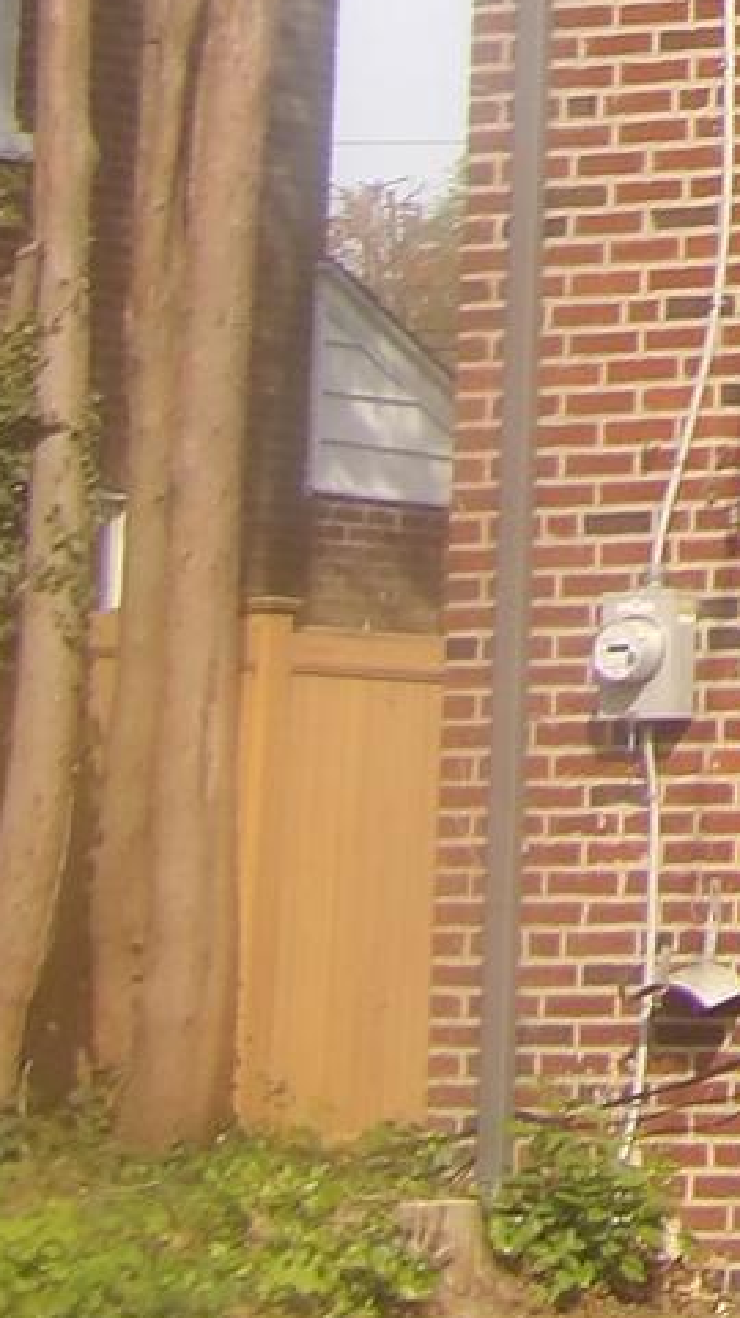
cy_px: -614
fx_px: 6324
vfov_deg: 11.4
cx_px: 2050
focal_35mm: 181
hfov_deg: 6.3
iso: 100
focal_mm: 7
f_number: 3.7
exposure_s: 1/583
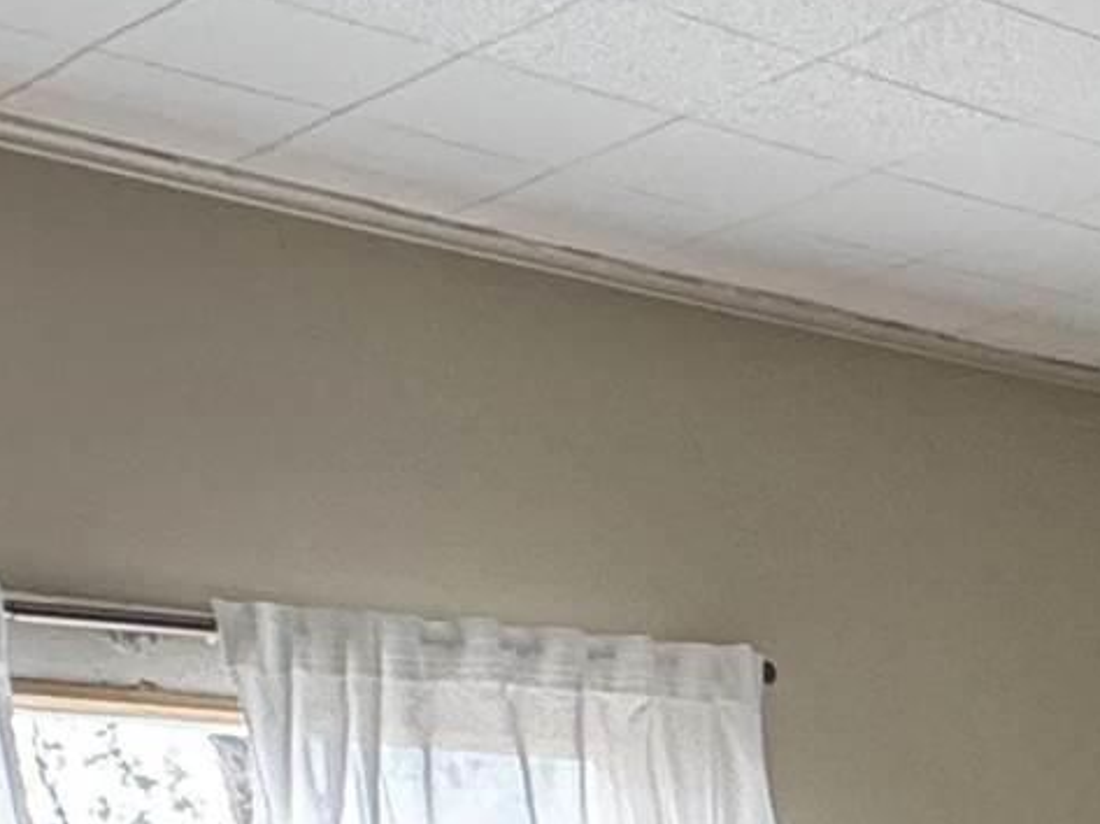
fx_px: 2890
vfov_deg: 13.8
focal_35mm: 91
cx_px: 2060
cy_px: 1646
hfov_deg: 17.1
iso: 200
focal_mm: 2.22
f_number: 2.2
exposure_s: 1/99
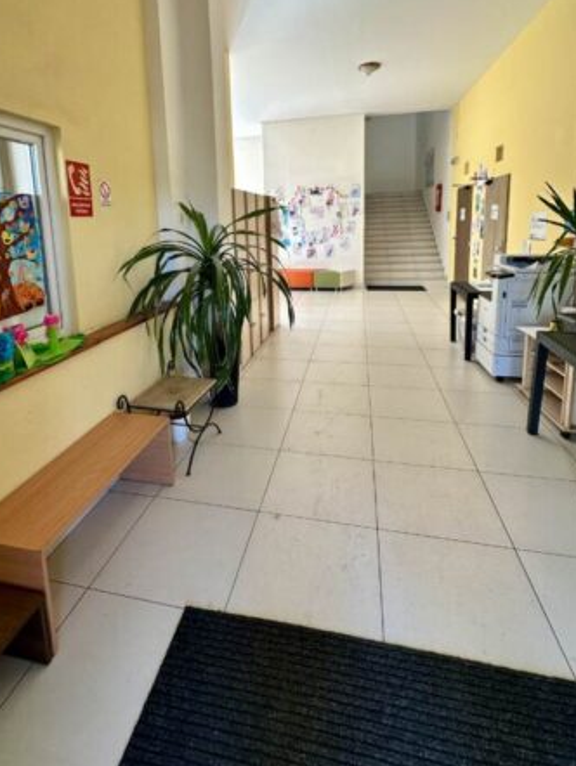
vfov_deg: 83.0
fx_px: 421
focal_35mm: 19
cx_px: 252
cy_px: 288
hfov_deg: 68.5
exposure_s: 1/100
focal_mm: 2.22
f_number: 2.2
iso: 80
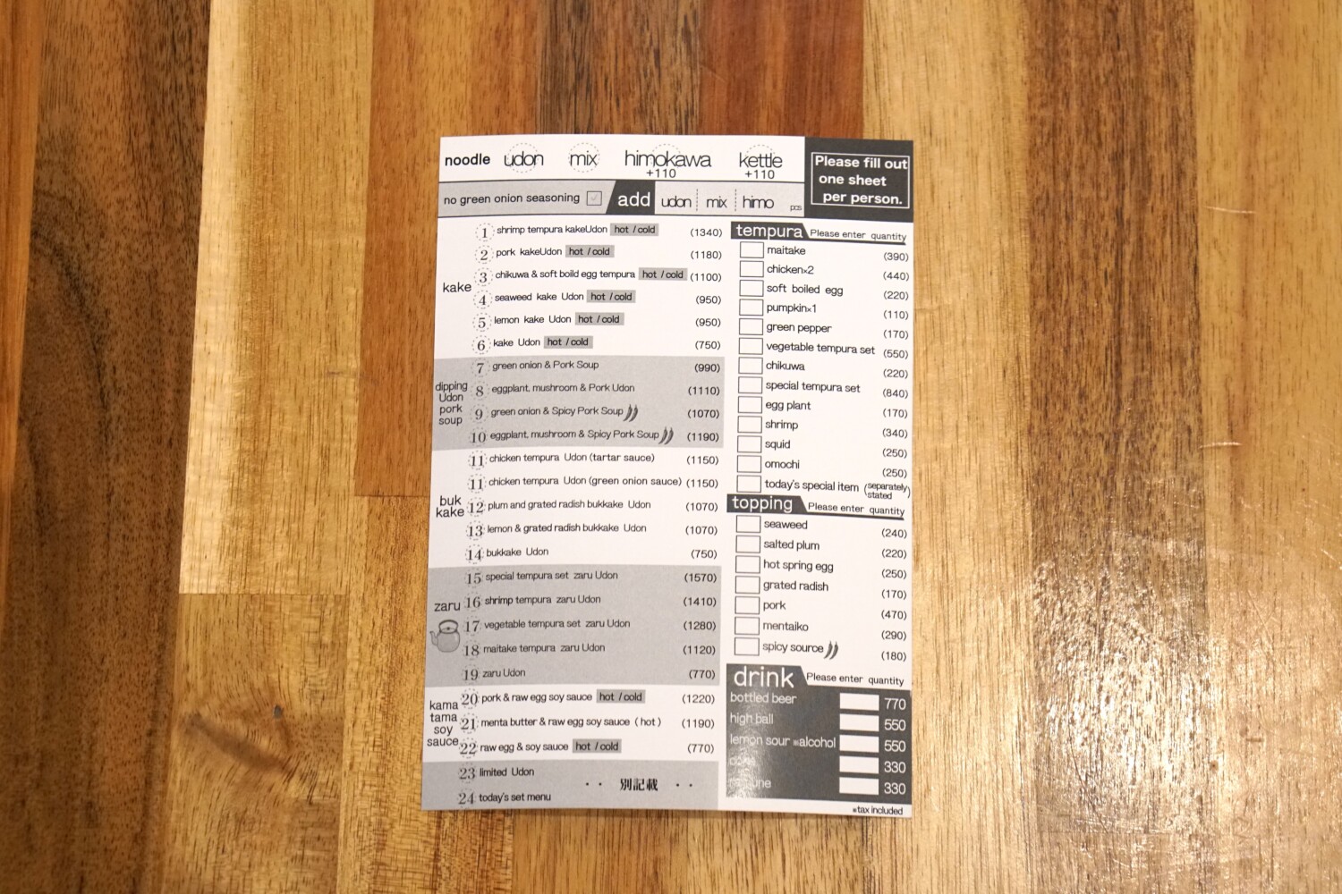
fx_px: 2628
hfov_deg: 28.6
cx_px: 671
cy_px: 447
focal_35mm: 70
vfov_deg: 19.3
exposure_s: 1/125
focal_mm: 47
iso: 1600
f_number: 5
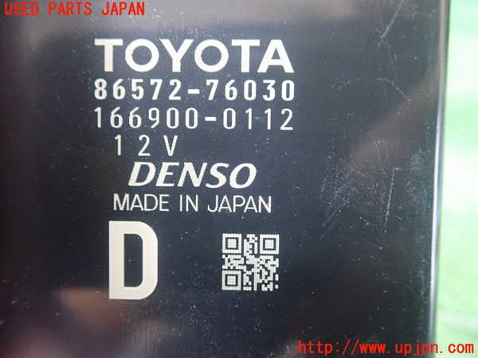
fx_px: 414
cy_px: 179
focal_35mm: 30
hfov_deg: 60.0
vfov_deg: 46.8
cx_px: 239
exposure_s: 1/30
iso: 800
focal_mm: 5.5
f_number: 2.3
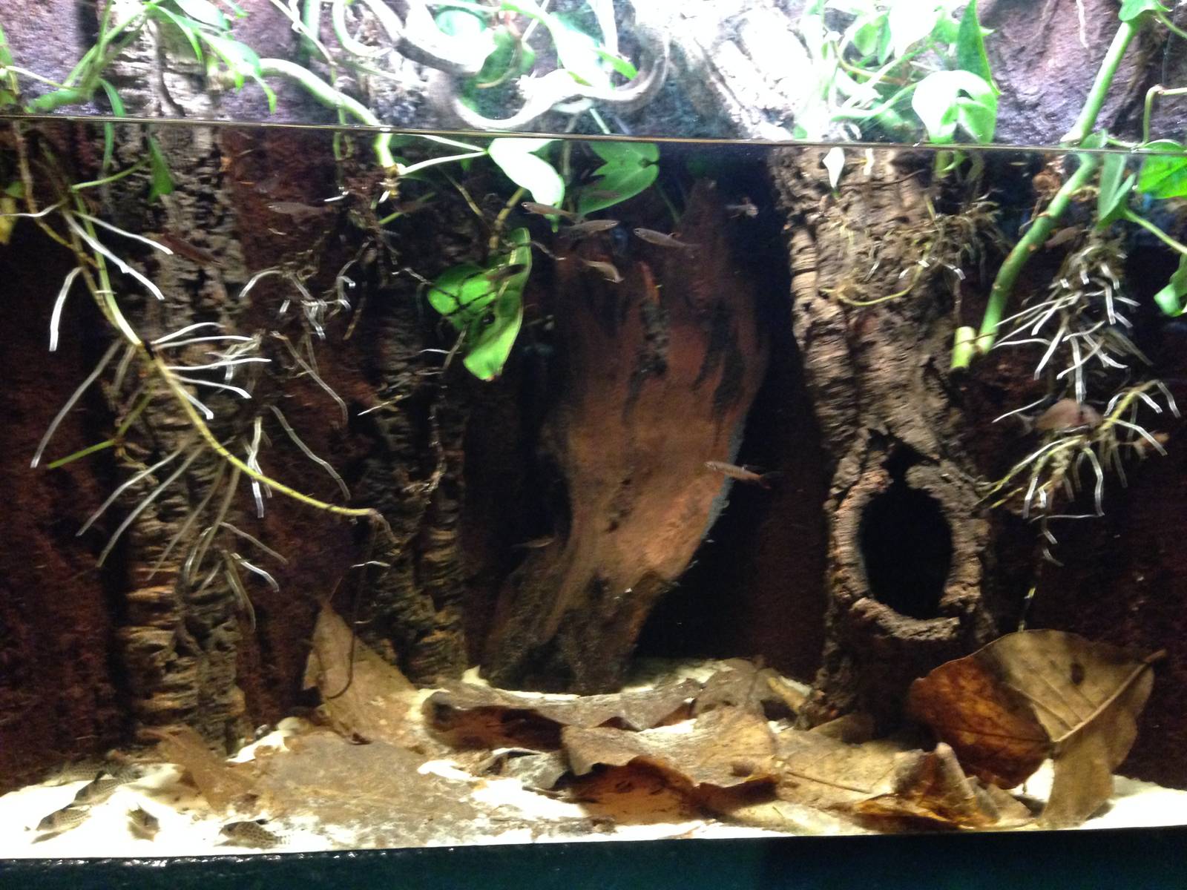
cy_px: 445
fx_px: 1132
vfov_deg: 42.9
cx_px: 594
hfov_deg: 55.4
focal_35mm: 33
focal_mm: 4.12
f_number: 2.4
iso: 500
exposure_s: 1/15
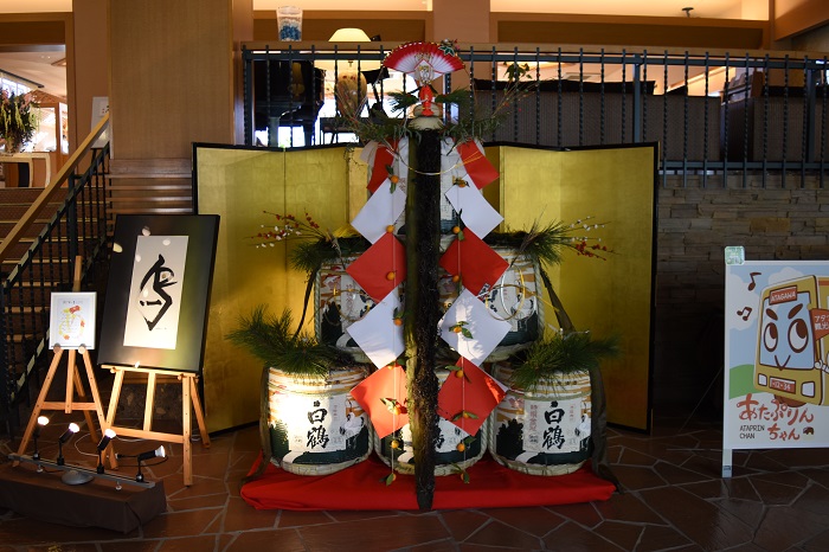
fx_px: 621
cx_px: 414
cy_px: 276
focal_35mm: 27
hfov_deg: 67.4
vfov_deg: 47.9
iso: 400
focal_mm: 18
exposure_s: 1/40
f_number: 3.5
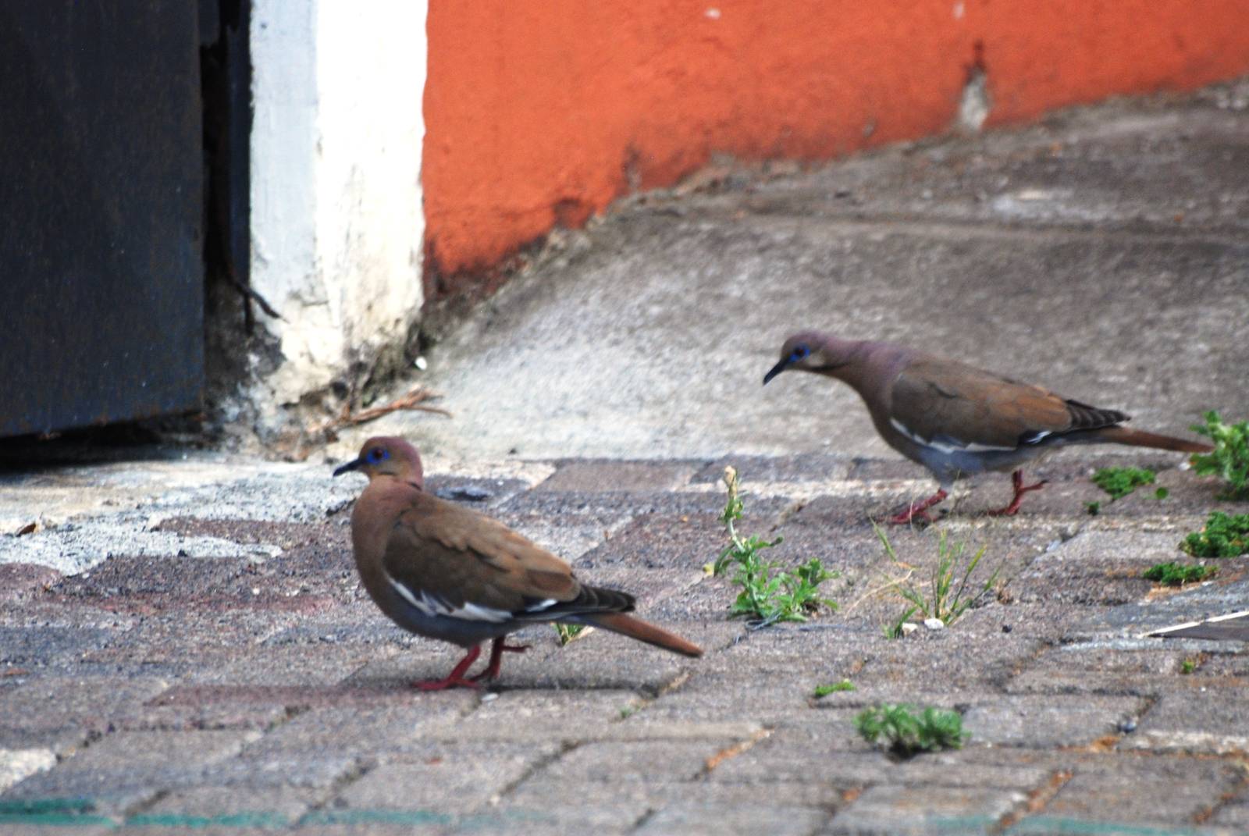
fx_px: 14068
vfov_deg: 3.4
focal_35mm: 405
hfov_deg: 5.1
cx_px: 624
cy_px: 418
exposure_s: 1/250
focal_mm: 270
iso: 400
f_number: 5.6
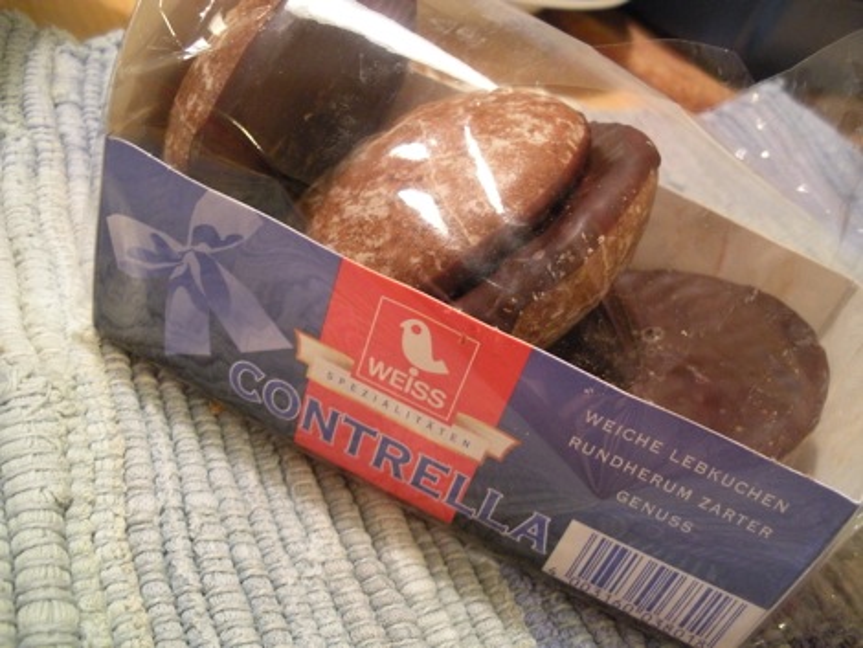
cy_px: 324
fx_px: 898
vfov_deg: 39.7
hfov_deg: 51.3
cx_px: 432
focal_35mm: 36
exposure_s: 1/9
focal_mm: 6.3
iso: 400
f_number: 3.5
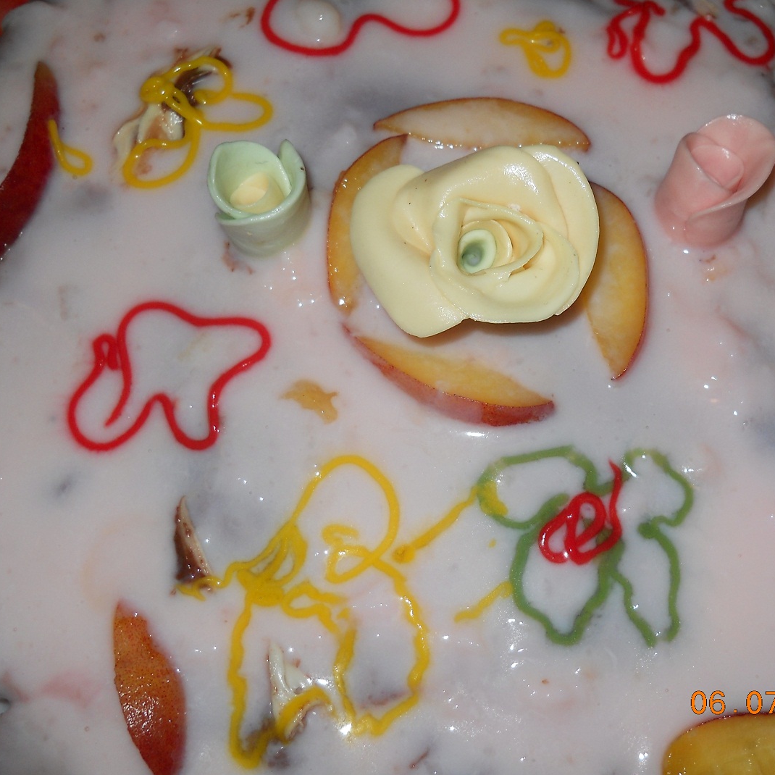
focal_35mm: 57
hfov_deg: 29.9
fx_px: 1444
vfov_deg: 30.0
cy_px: 390
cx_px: 511
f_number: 5.8
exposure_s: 1/30
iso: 80
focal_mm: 7.88
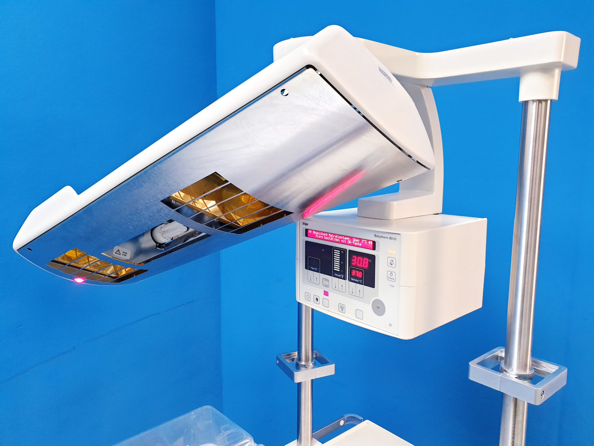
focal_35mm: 26
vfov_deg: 53.1
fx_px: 446
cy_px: 223
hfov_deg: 67.3
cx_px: 297
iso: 320
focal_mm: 4.3
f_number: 2.4
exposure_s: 1/50
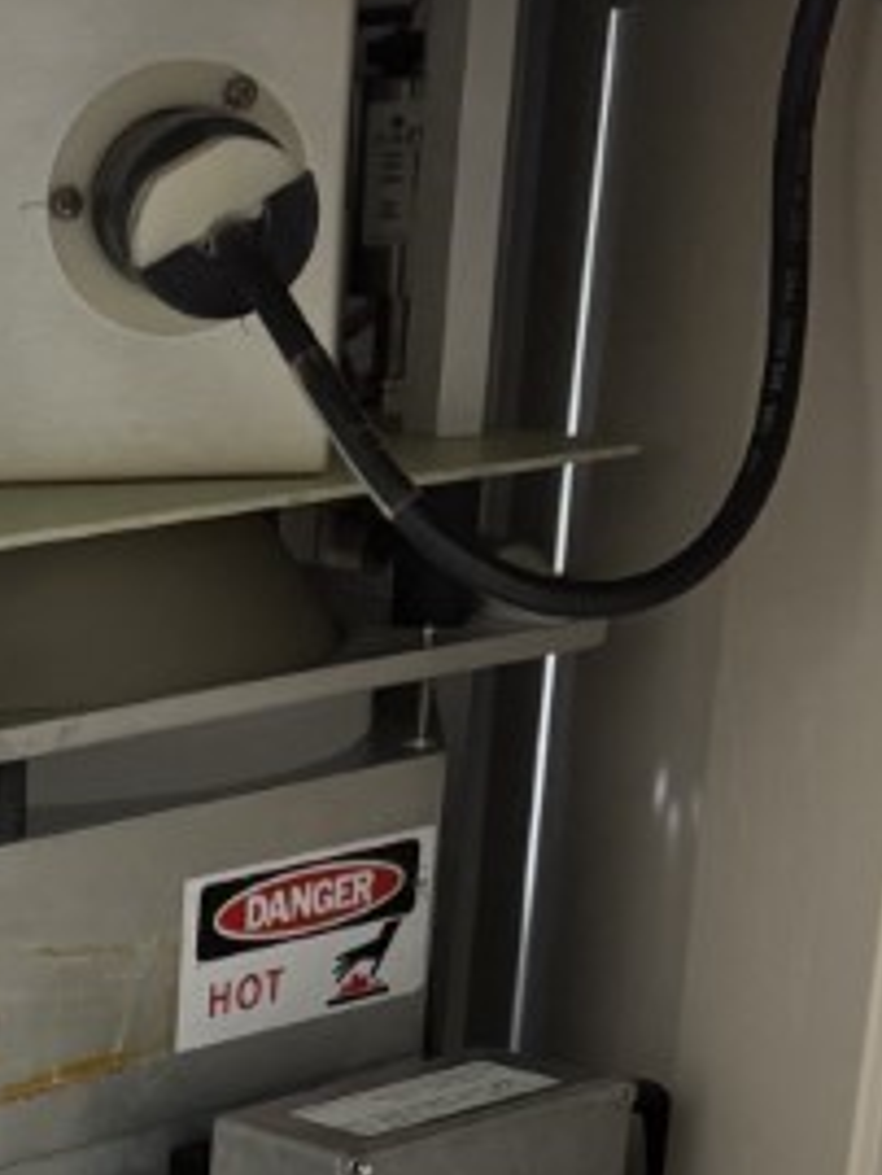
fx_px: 3361
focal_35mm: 99
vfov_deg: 18.7
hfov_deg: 14.0
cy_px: 1433
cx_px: -437
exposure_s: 1/50
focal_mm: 5.96
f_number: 1.6
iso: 160
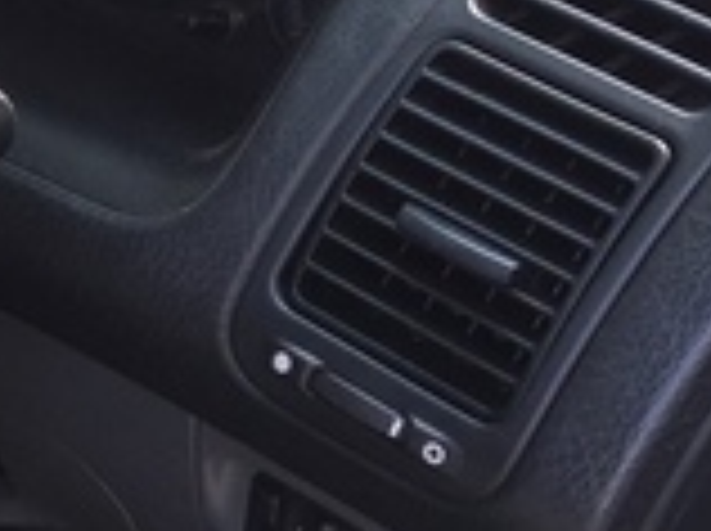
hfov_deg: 11.6
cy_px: -112
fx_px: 3015
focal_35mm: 147
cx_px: -860
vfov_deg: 9.9
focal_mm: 4.15
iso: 32
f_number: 2.2
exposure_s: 1/116
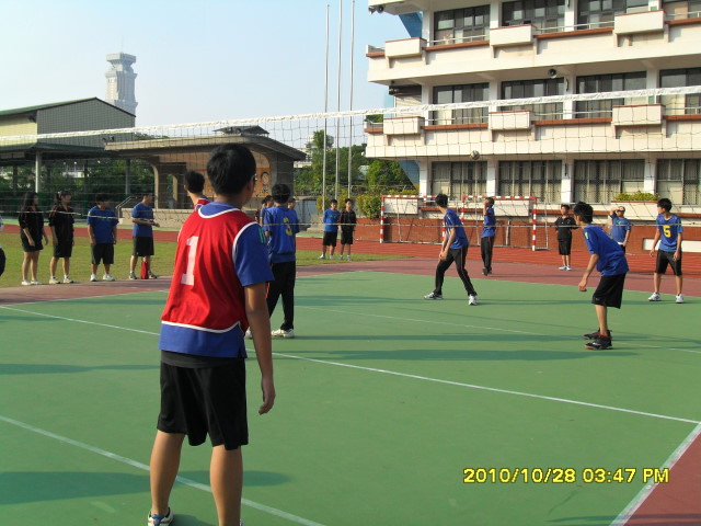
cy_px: 263
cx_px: 350
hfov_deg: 46.8
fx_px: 810
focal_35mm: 40
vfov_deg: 36.0
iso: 100
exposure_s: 1/90
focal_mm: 7
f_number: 10
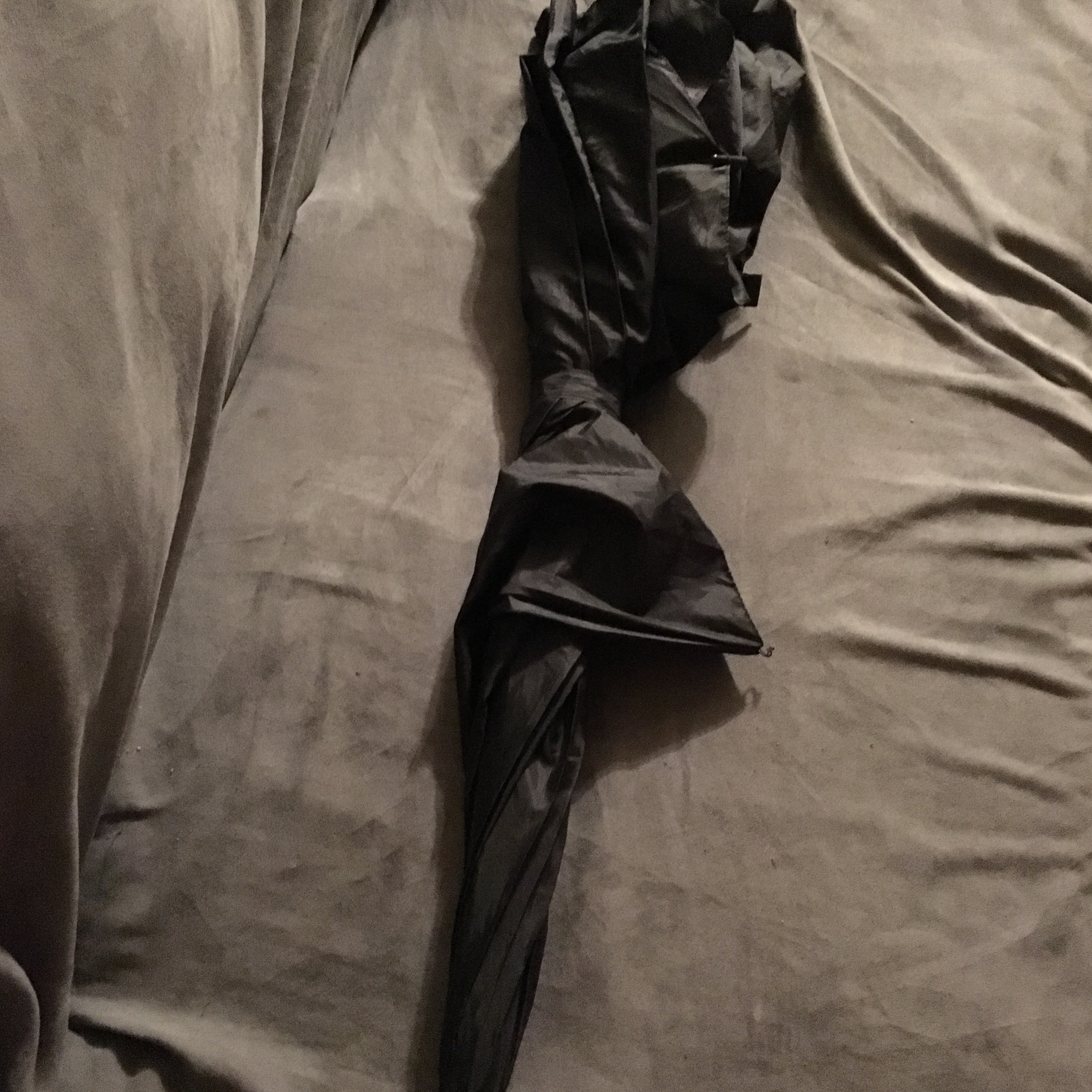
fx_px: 1249
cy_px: 557
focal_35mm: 35
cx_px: 551
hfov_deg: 47.2
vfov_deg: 47.2
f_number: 2.2
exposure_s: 1/15
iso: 1250
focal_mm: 4.15
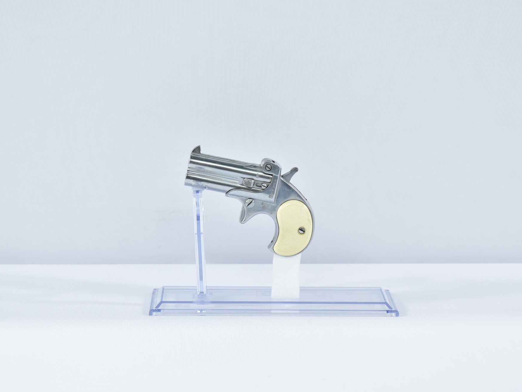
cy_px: 196
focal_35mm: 82
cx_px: 260
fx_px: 1236
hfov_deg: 23.8
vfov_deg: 18.0
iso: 640
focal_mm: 50
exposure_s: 1/20
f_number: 5.6
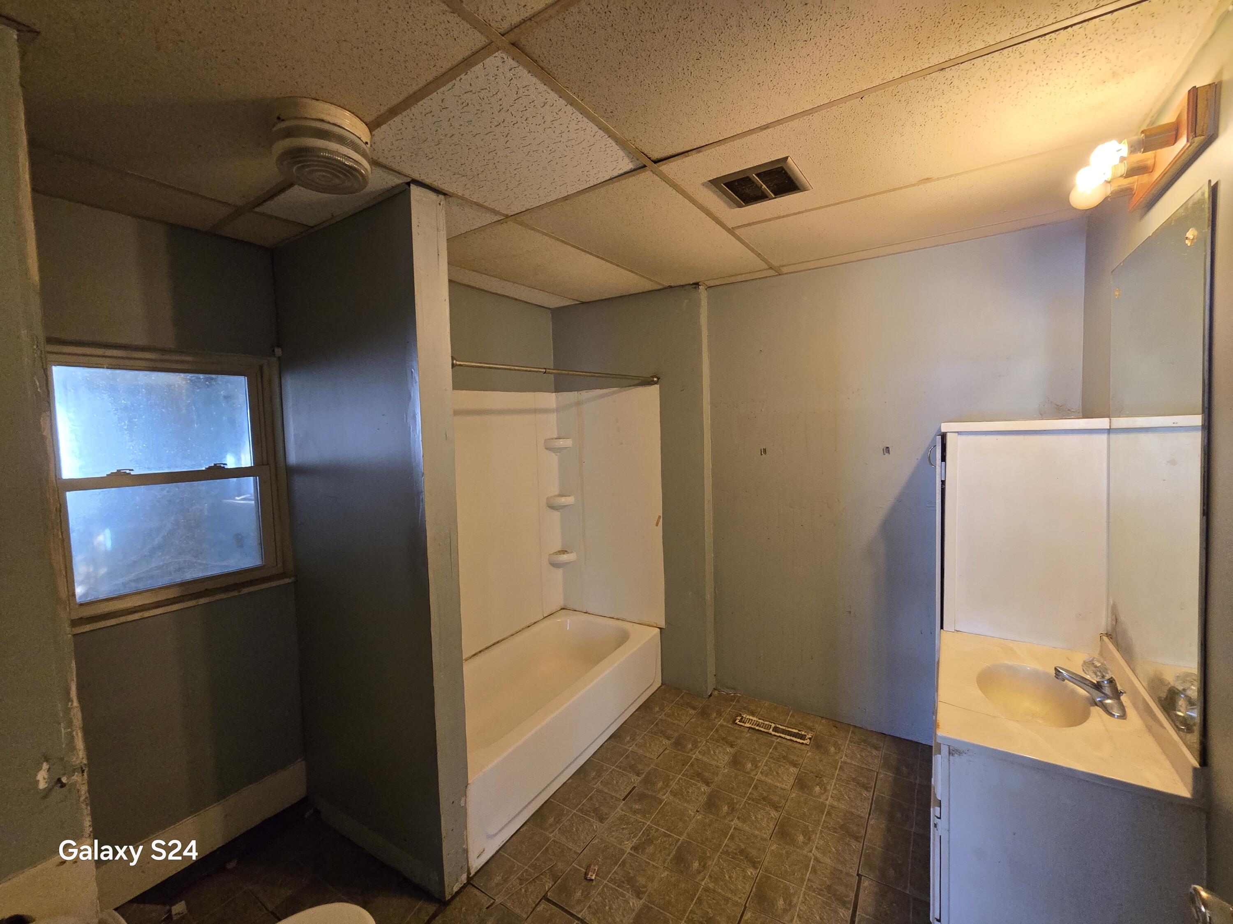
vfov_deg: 89.9
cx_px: 616
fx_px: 463
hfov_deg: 106.2
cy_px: 462
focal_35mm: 13
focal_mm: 2.2
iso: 500
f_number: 2.2
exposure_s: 1/60
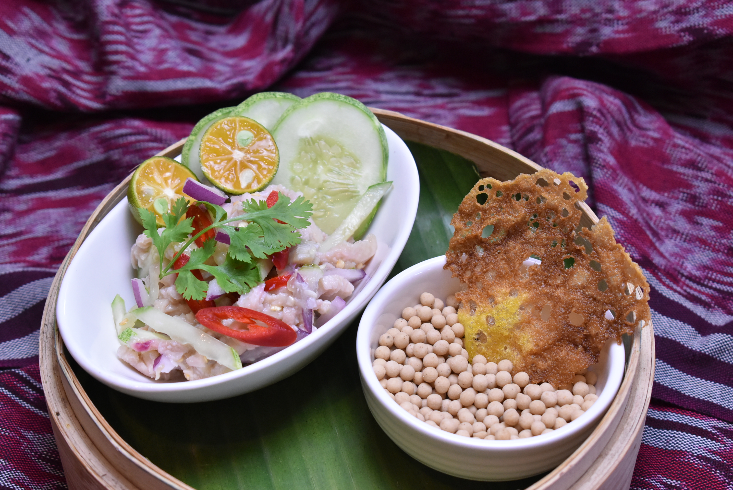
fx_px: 1681
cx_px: 366
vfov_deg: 16.6
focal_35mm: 82
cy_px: 245
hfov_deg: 24.6
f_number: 5.6
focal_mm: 55
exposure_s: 1/100
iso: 1800
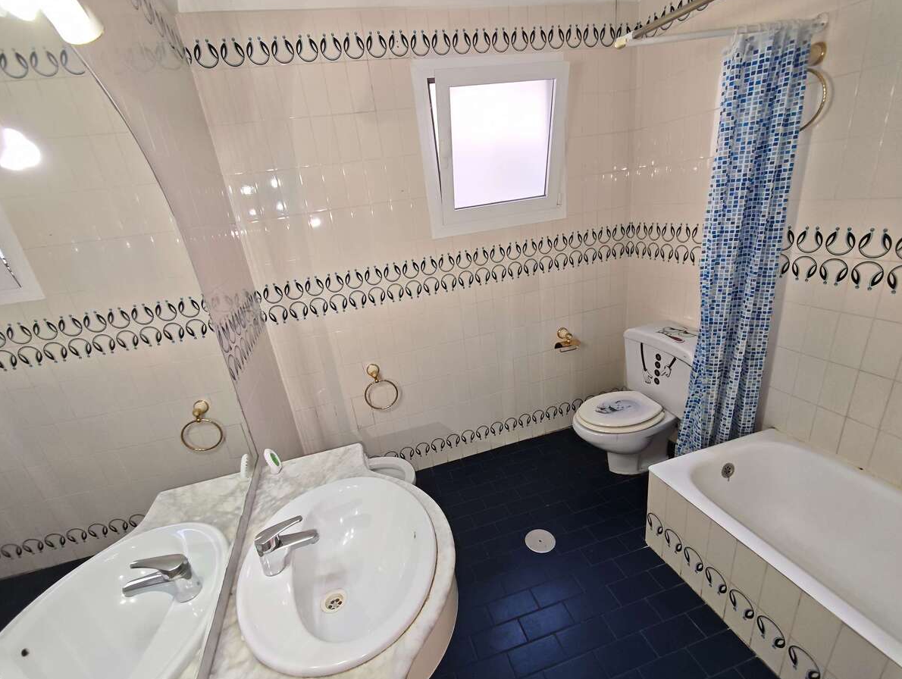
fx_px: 391
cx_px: 445
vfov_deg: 81.8
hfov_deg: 98.1
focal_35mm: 15
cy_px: 357
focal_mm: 2.16
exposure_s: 1/33.3
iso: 400
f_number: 2.2
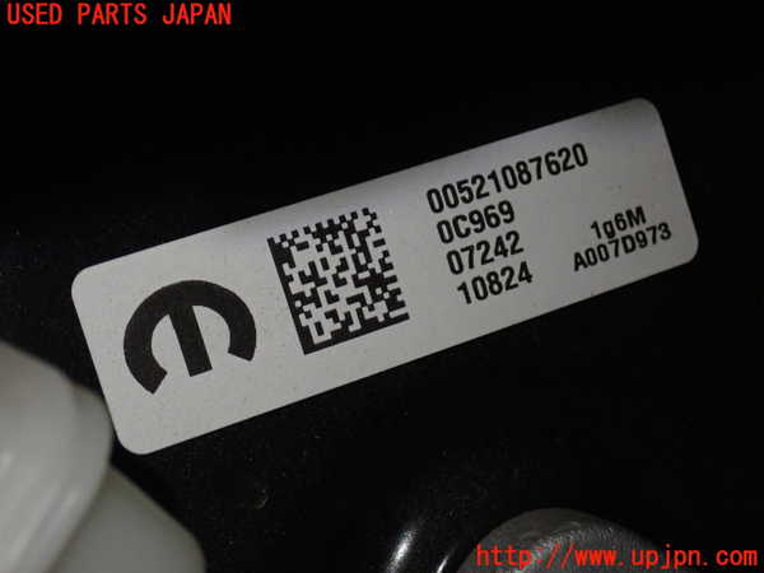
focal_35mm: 88
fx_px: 1942
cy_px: 286
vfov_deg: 16.8
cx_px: 382
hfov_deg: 22.3
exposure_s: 1/80
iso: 800
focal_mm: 15.66
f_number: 4.5
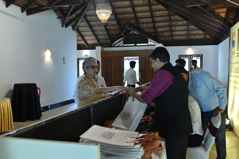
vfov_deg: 37.8
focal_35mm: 35
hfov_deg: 54.4
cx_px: 120
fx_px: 232
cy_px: 80
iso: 800
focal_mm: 35
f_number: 3.2
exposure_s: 1/125
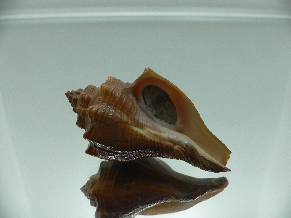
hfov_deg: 52.6
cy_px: 109
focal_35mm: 35
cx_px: 146
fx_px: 294
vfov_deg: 40.7
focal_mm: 4.6
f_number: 2.8
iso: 80
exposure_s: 1/80
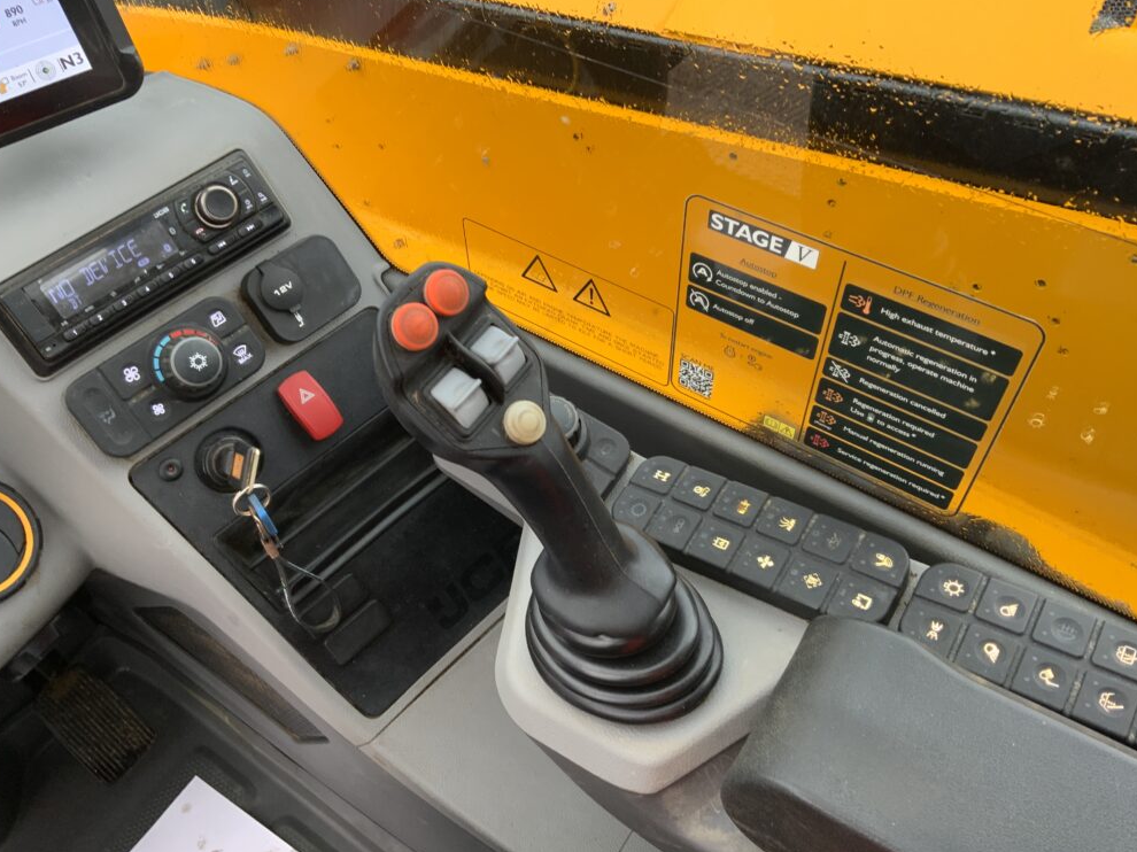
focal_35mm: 30
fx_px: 985
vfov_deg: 46.8
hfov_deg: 60.0
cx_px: 555
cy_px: 433
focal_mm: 3
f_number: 1.8
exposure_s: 1/50
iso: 64
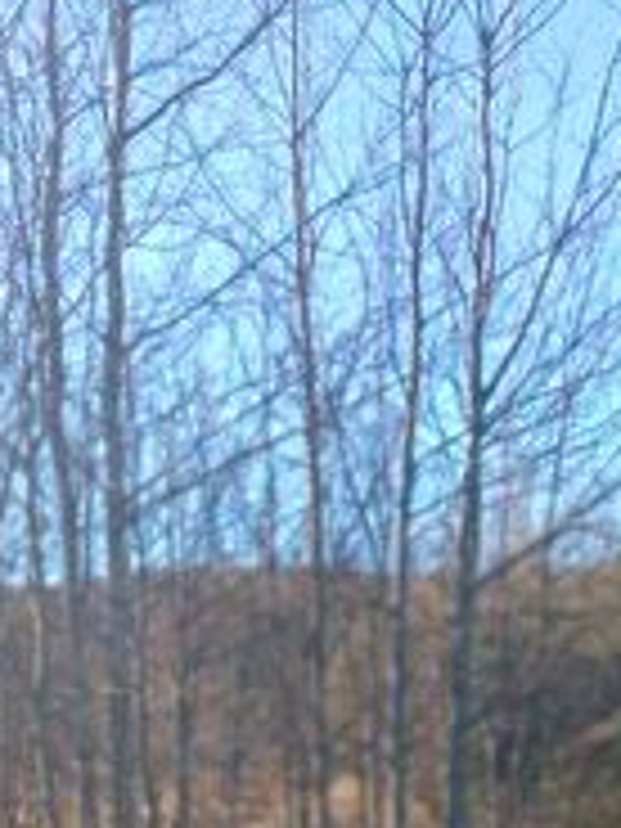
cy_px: 1114
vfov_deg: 23.0
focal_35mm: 74
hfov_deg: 19.7
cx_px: 472
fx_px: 1770
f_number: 1.8
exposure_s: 1/202
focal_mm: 3.98
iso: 20
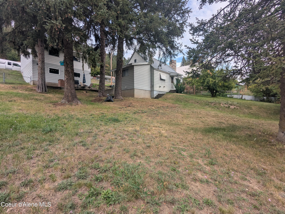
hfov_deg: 94.5
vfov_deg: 78.1
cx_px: 142
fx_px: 132
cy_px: 107
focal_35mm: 16
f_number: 2.2
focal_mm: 2.35
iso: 48
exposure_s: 1/756
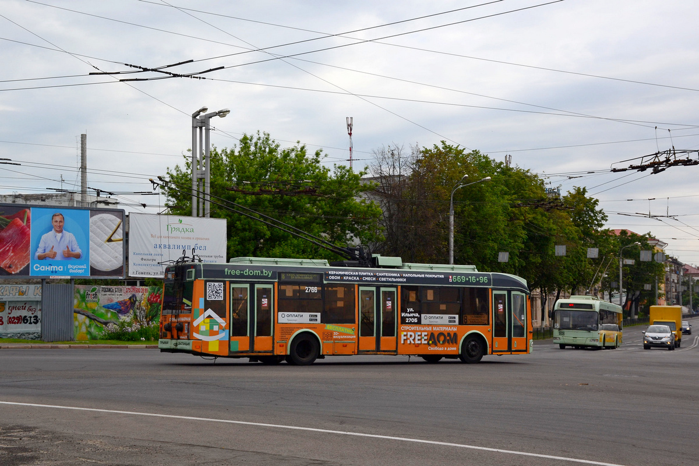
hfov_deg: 33.4
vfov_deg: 22.6
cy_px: 233
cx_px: 350
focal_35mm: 60
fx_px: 1165
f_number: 9
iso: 100
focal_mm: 40
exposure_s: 1/400
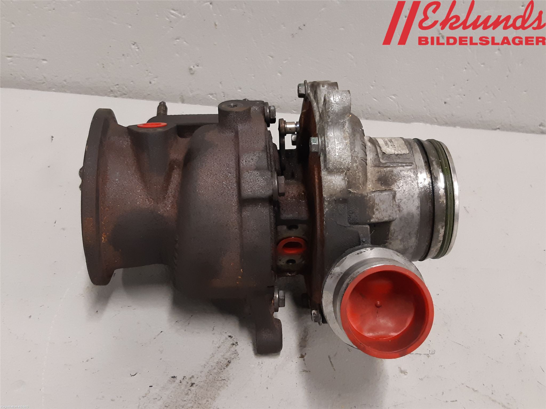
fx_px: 410
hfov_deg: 67.3
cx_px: 273
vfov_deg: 53.1
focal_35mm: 26
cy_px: 204
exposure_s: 1/50
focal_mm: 3.93
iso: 200
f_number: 1.7
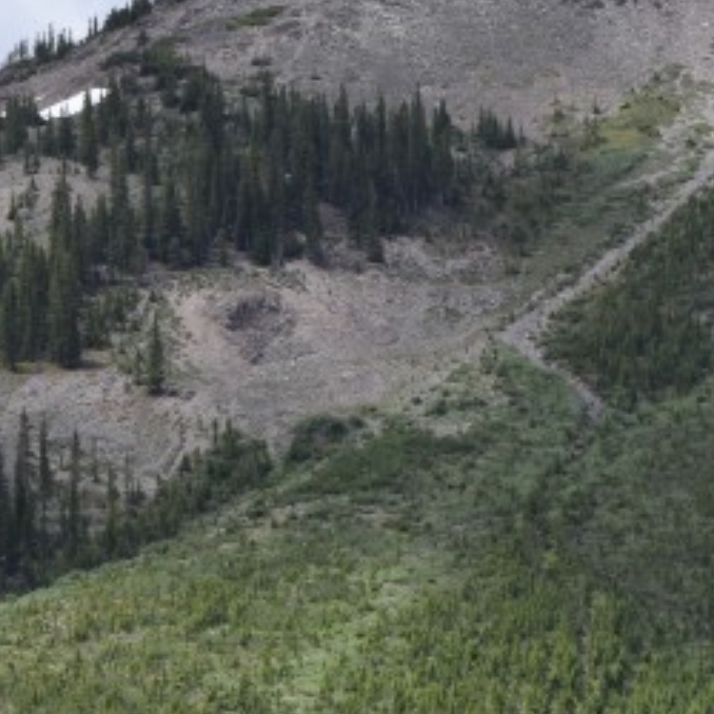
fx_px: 5893
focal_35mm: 253
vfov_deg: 6.9
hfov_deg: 6.9
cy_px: 868
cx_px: 317
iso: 200
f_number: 9
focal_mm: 55
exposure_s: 1/320
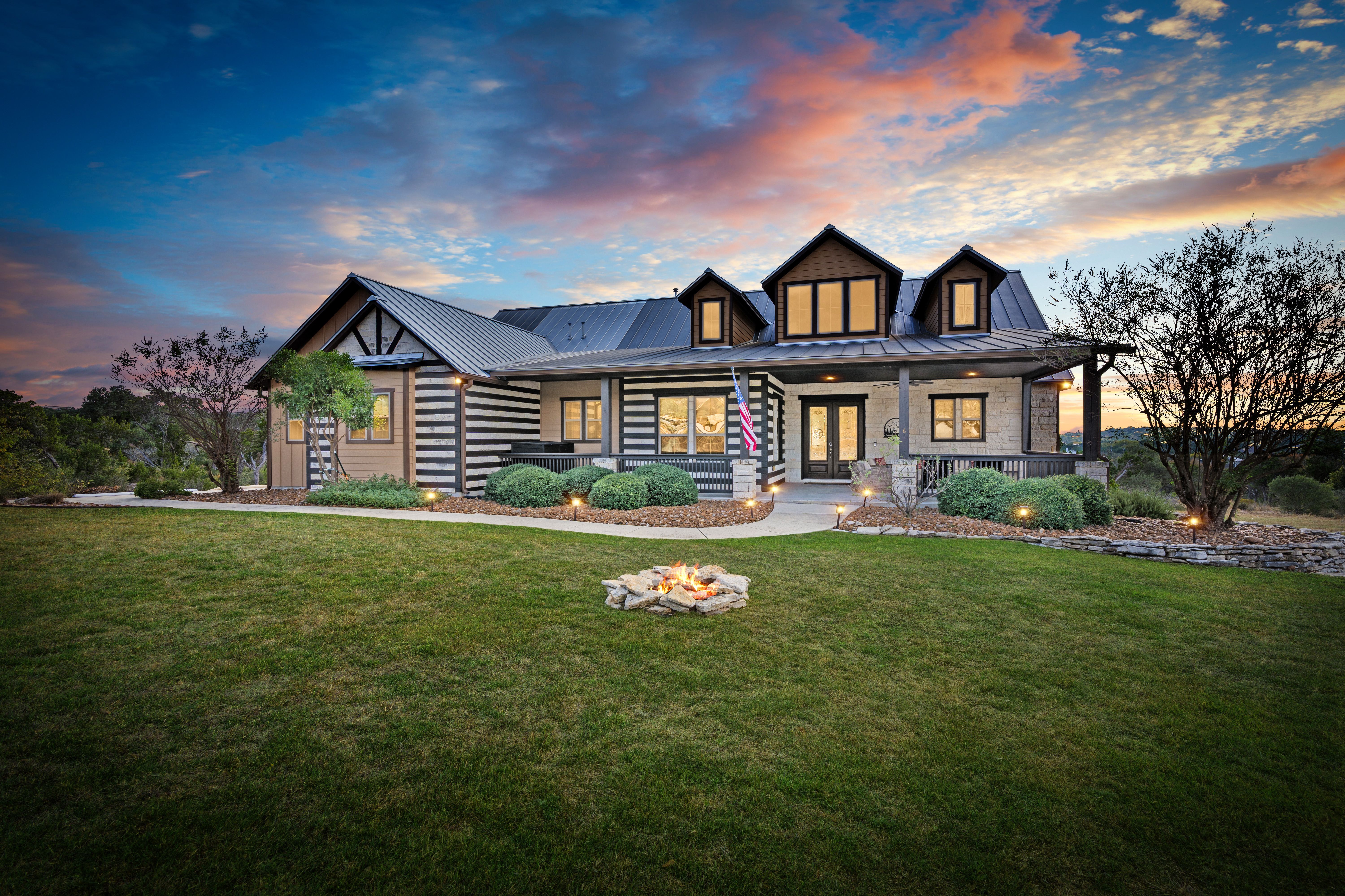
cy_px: 448
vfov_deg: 73.7
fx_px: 598
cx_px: 672
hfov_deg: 96.7
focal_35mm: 16
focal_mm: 16
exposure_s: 1/60
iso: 100
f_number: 11
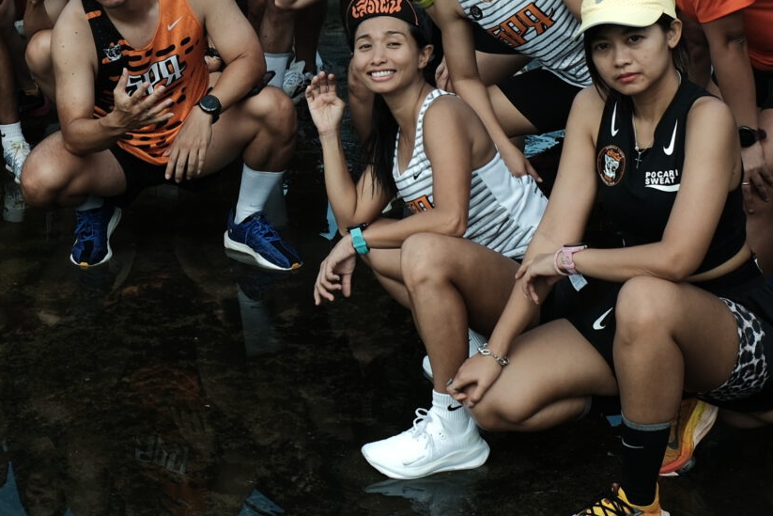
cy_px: 26
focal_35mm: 84
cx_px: 208
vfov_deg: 16.0
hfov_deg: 24.0
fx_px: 1804
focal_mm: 18
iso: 80
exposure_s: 1/250
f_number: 4.5
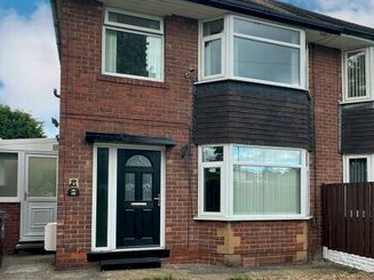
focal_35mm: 30
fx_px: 324
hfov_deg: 60.0
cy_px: 186
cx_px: 196
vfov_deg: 46.1
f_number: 2.2
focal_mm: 2.22
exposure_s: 1/261
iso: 40
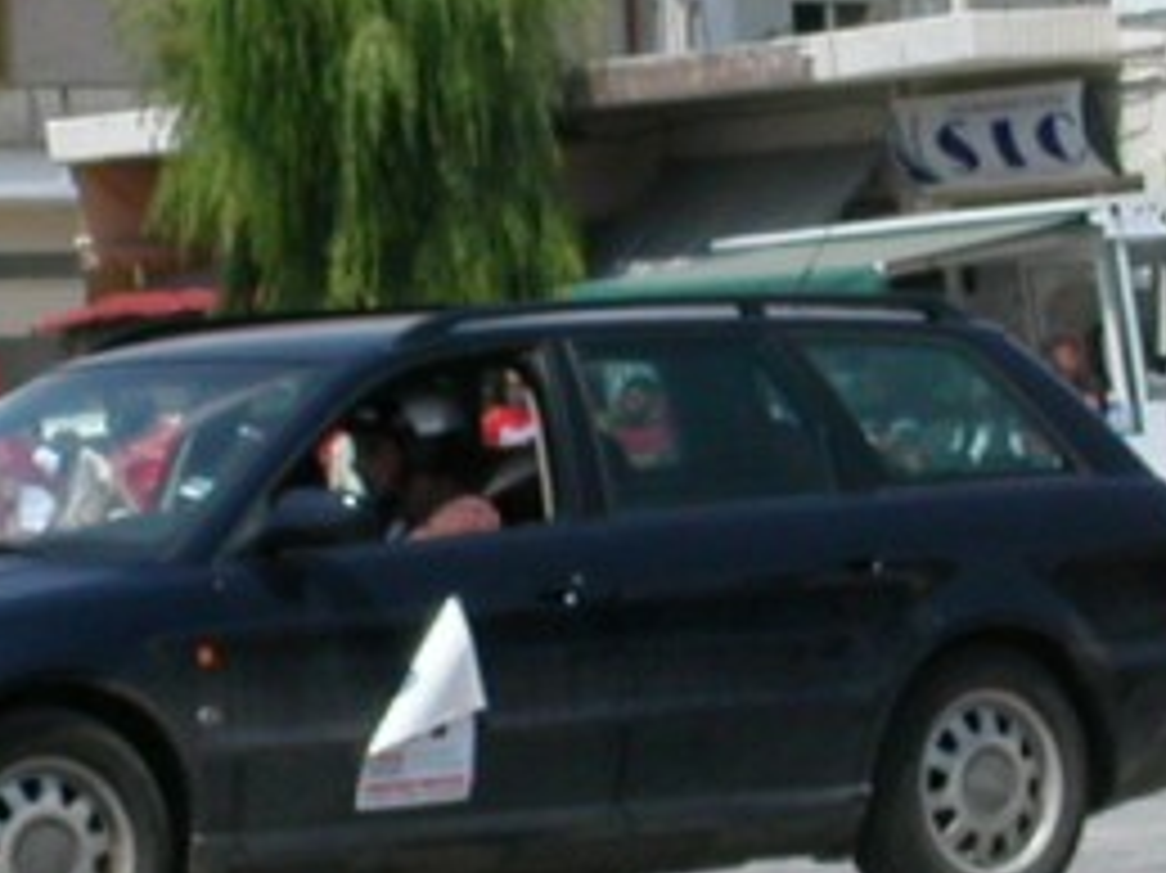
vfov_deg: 5.4
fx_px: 9225
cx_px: 68
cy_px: 670
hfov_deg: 7.2
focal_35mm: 274
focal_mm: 16.8
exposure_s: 1/832
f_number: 4.8
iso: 100
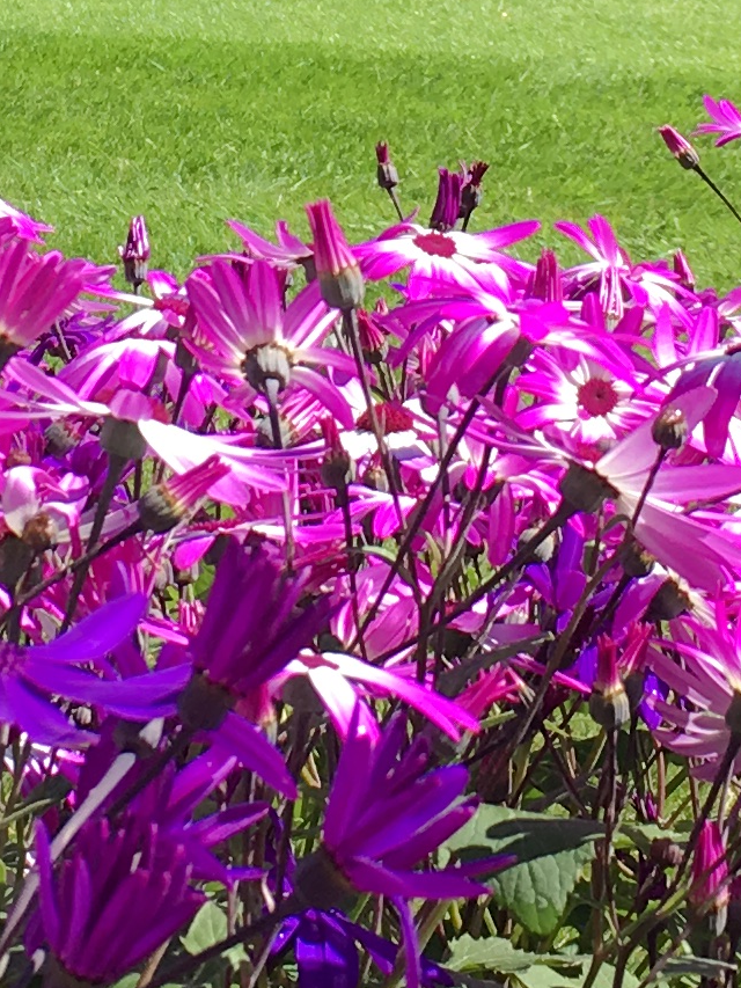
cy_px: -138
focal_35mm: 137
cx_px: 229
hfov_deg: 10.8
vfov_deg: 14.0
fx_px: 3909
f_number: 2.2
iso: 25
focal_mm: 4.15
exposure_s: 1/769
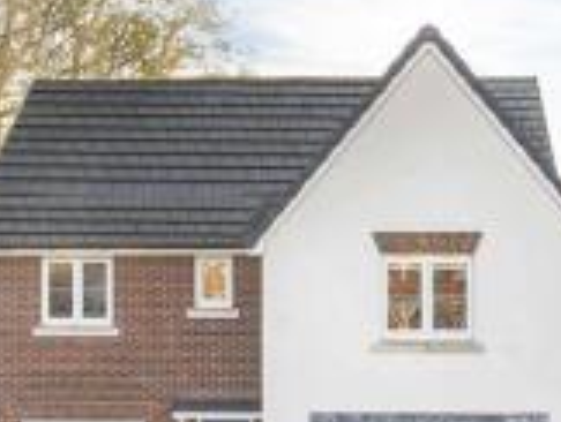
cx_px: 353
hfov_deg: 30.4
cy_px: 344
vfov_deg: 22.8
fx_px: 1029
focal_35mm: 63
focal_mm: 22.5
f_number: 8
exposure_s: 1/40
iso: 125
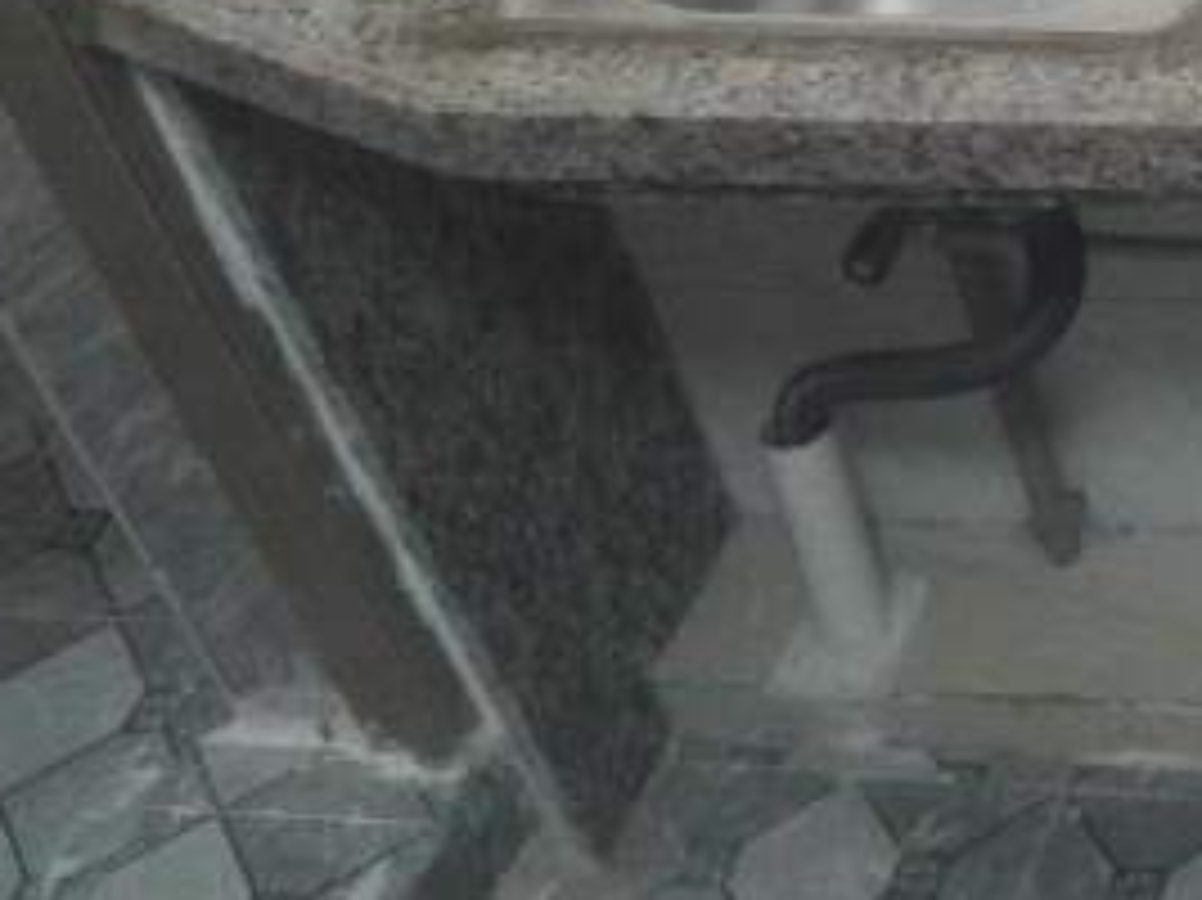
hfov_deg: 20.7
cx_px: 1657
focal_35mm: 84
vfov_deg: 17.1
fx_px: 2915
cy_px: -9
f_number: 2
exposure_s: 1/33.3
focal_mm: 3.83
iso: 400
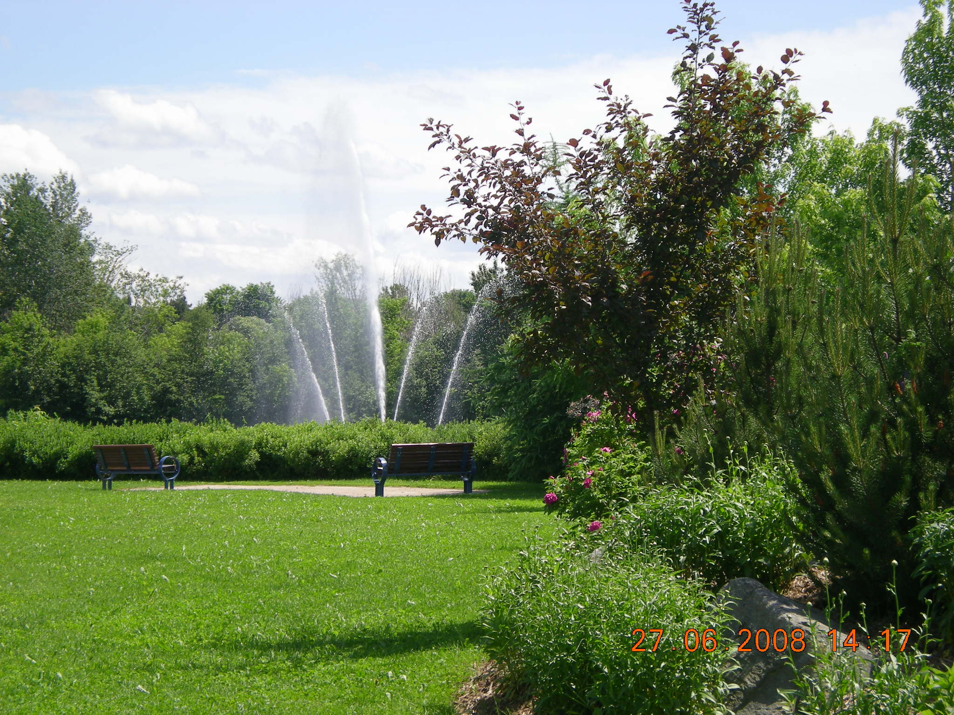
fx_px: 2398
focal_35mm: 87
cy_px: 358
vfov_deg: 17.0
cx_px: 477
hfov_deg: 22.5
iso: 50
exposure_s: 1/225
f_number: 5.1
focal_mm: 14.3
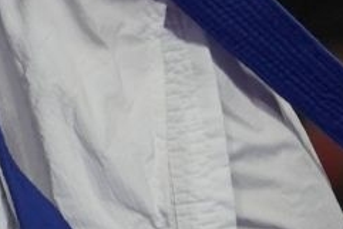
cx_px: -362
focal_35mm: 2149
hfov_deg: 1.0
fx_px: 20487
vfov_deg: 0.6
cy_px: -597
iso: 800
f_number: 2.8
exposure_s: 1/1000
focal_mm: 192
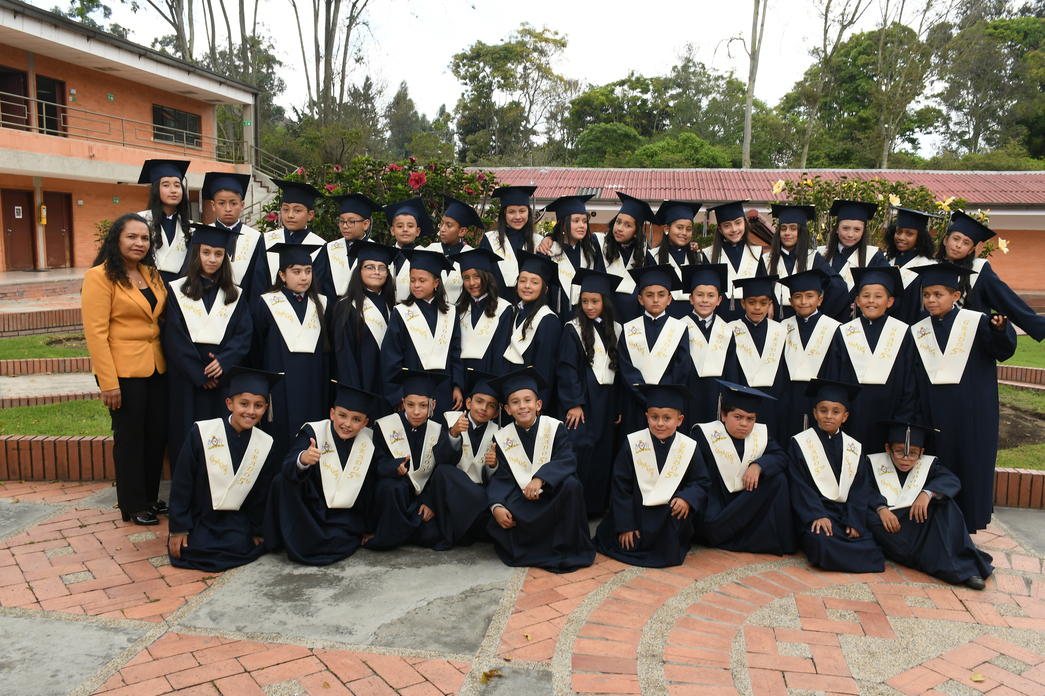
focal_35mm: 30
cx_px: 522
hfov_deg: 61.9
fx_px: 871
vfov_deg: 43.6
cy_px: 348
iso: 200
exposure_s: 1/125
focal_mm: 20
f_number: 8
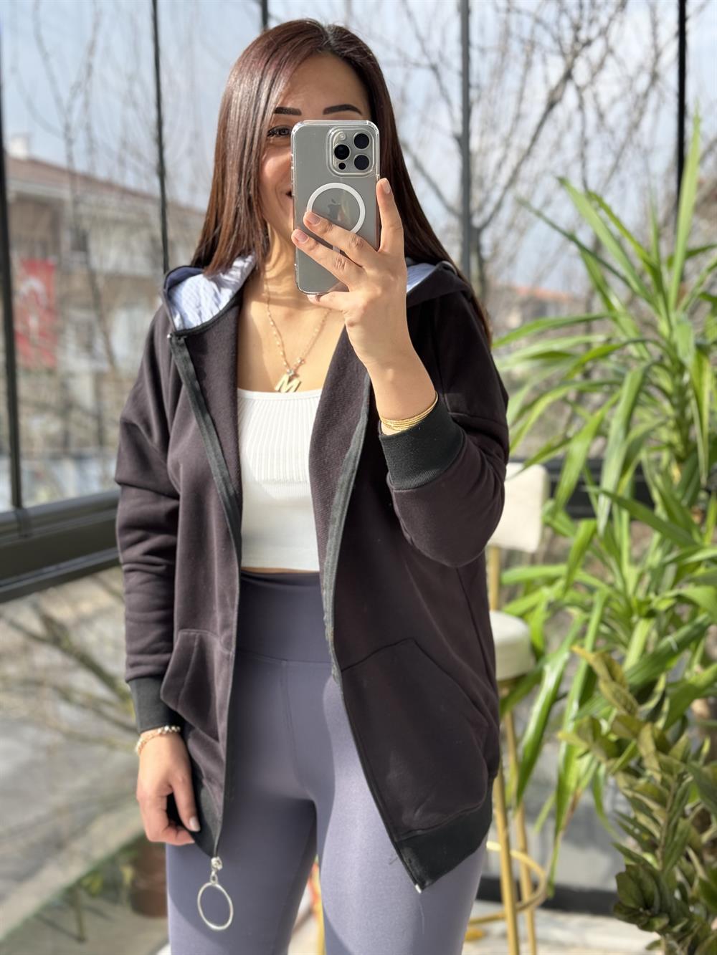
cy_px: 478
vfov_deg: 39.7
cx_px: 358
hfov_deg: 30.3
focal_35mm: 48
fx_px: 1325
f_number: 1.78
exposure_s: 1/267
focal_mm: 6.86
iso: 64
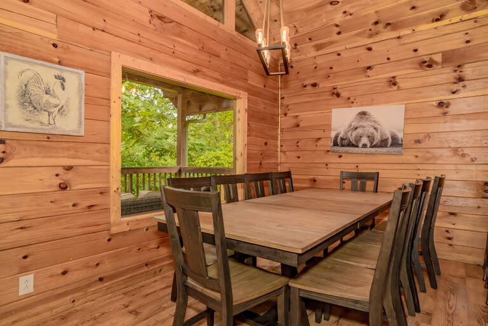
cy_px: 163
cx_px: 244
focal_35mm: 20
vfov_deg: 61.9
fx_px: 271
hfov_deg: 84.0
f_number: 8
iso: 1250
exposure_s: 1/200
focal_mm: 20
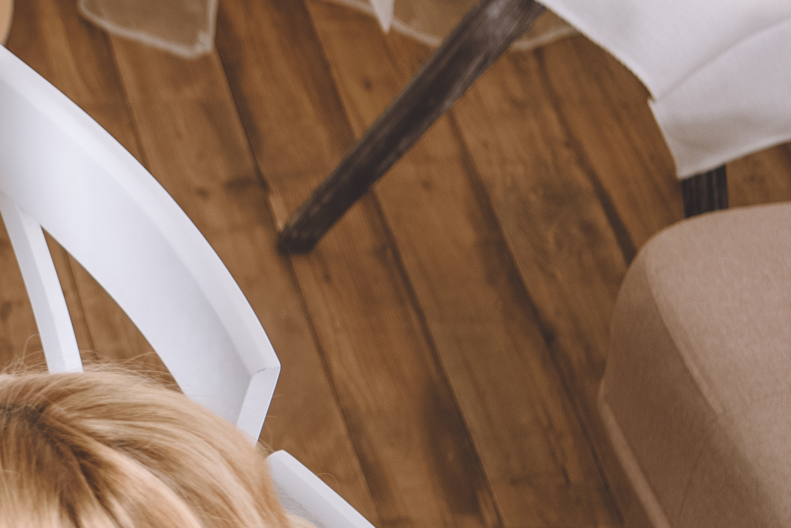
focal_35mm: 214
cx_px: -826
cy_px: 314
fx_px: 4704
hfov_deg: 9.0
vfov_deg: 6.4
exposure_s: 1/160
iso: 100
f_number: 3.5
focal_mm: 52
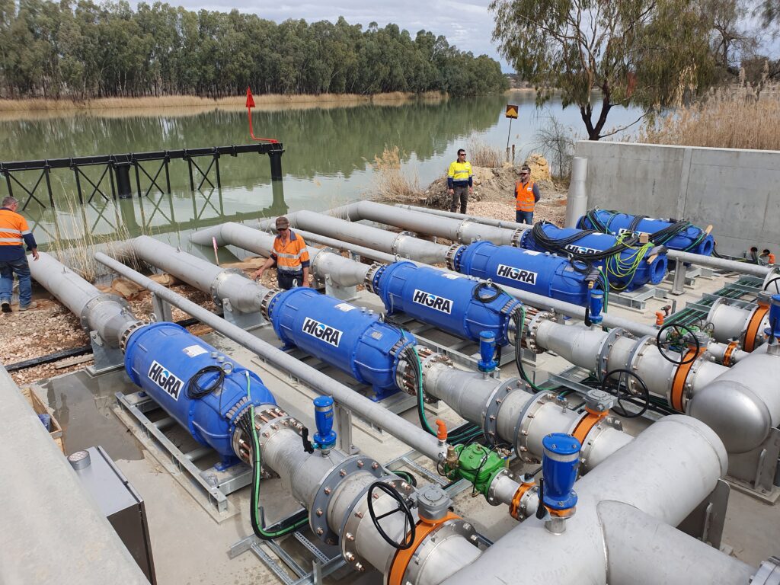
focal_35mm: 26
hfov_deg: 67.3
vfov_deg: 53.1
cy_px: 292
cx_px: 390
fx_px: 586
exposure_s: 1/1852
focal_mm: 4.32
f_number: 2.4
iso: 50
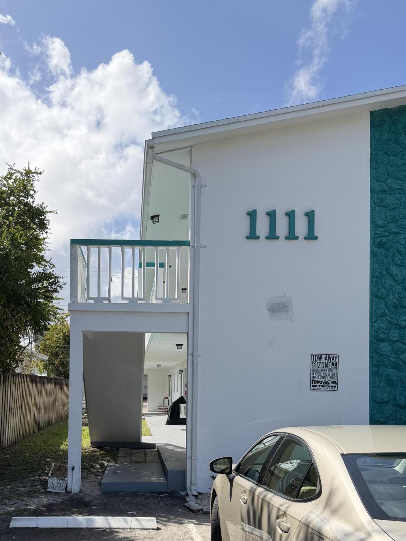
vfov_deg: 51.1
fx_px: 547
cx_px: 141
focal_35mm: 35
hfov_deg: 40.3
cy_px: 384
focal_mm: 6.76
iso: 100
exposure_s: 1/4975
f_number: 1.78
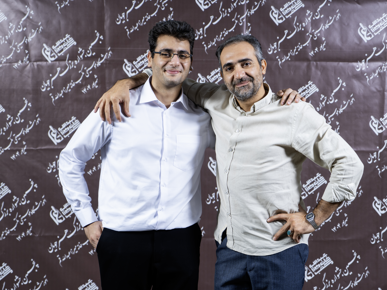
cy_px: 145
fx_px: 850
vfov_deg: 19.4
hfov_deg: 25.7
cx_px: 209
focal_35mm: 76
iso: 320
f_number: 4
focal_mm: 70
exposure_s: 1/125
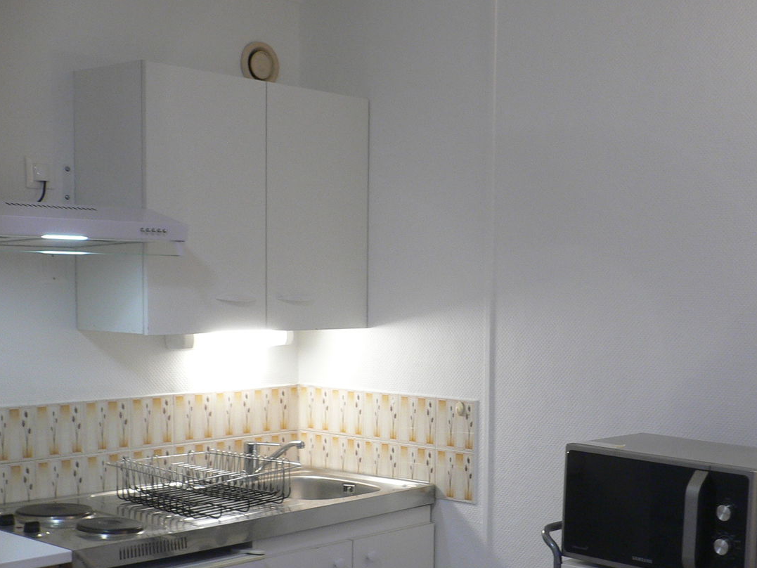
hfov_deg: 36.5
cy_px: 406
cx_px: 497
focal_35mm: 52
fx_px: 1137
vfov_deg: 27.7
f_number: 2.8
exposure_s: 1/15
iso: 100
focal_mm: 5.8
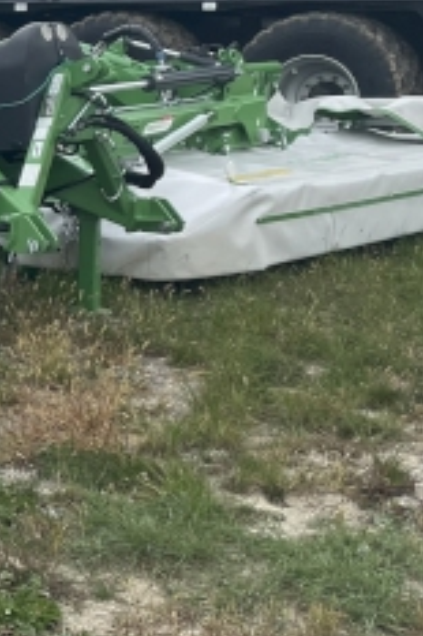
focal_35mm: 93
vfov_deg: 21.8
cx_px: -379
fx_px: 1641
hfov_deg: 13.0
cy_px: 213
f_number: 1.6
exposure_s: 1/1795
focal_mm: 4.2
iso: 32
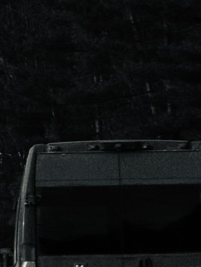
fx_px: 3342
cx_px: -170
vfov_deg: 4.6
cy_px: -109
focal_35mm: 432
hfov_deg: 3.4
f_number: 2.8
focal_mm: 16.89
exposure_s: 1/494
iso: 50
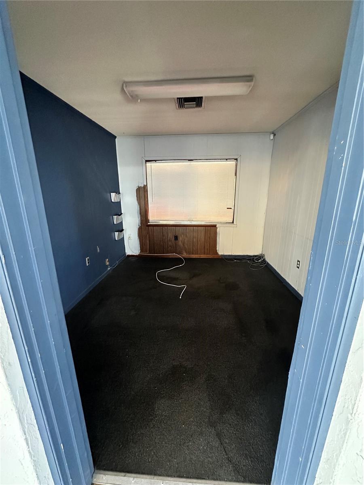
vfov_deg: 102.1
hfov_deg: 85.7
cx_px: 182
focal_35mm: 14
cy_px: 242
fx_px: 196
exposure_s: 1/60
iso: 800
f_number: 2.2
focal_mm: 2.22
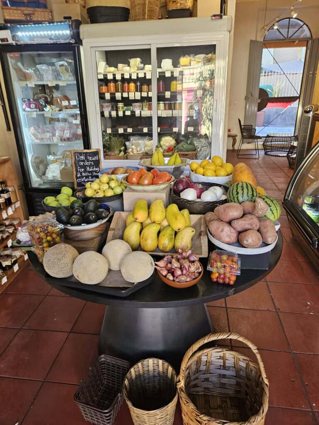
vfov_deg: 73.9
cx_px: 160
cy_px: 212
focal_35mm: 23
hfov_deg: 58.9
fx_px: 283
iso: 160
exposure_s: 1/120
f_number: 1.8
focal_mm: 5.4
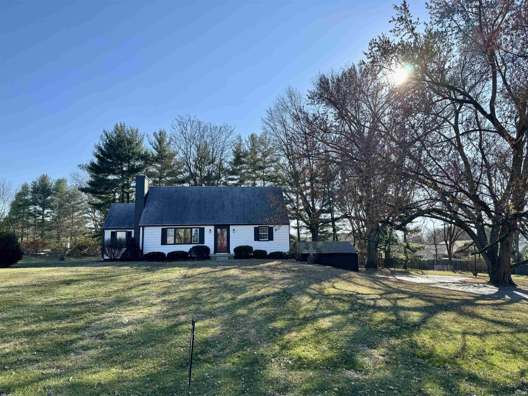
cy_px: 198
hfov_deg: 71.6
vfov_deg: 56.8
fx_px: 366
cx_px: 264
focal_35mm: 24
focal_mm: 6.86
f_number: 1.78
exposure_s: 1/1366
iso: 80
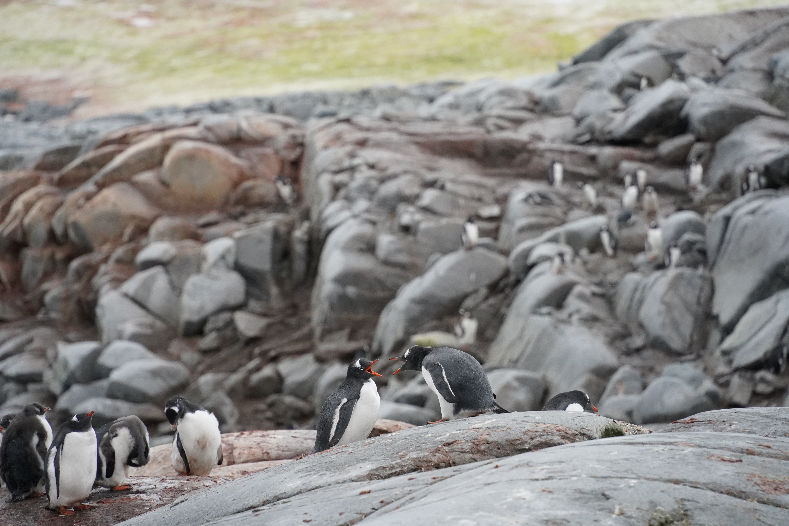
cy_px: 263
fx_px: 4383
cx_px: 394
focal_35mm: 200
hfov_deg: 10.3
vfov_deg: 6.9
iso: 5000
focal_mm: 200
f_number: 5.6
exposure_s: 1/2500
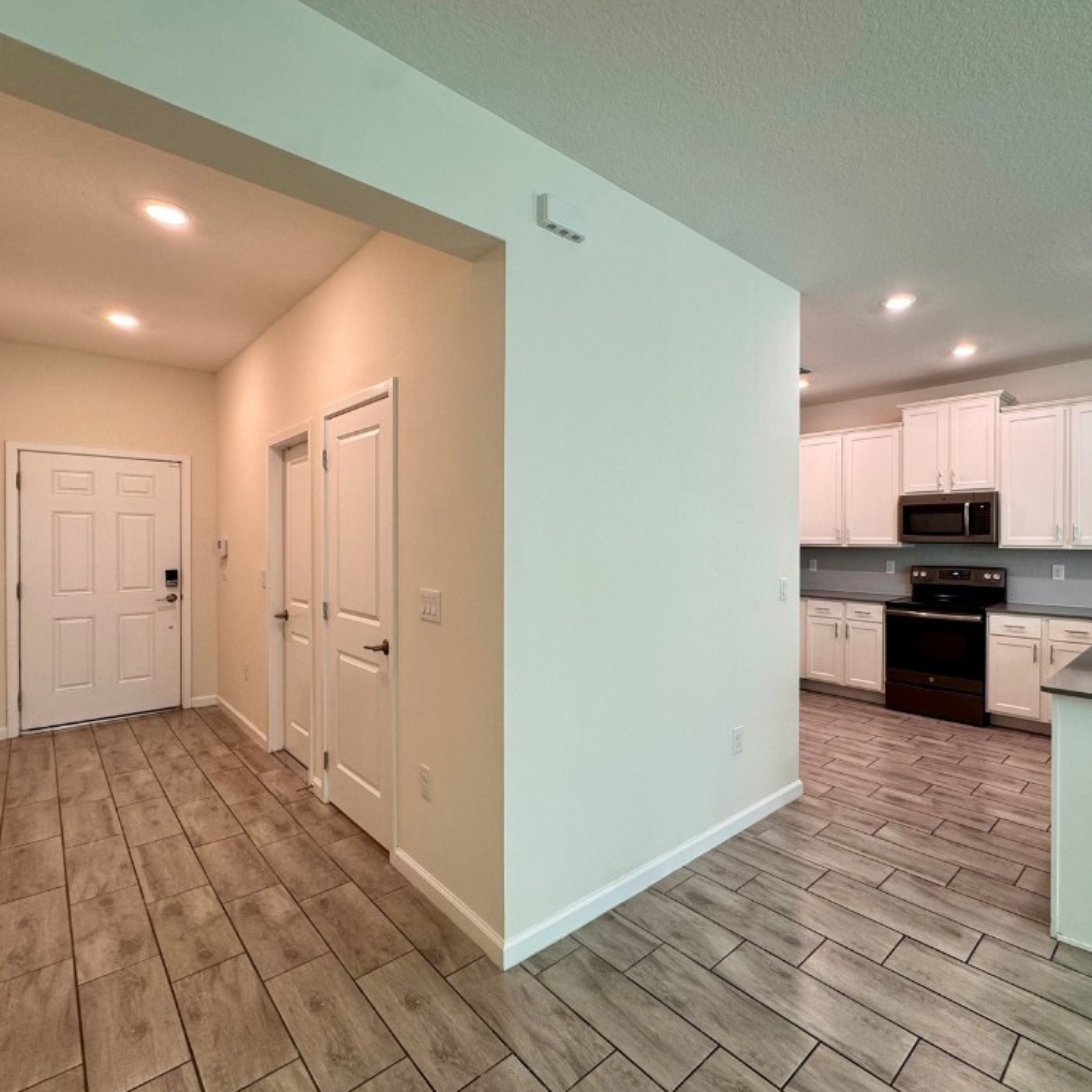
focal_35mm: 17
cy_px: 544
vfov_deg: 84.0
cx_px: 664
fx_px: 607
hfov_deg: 82.8
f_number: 2.2
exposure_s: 1/60
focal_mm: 2.22
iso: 160
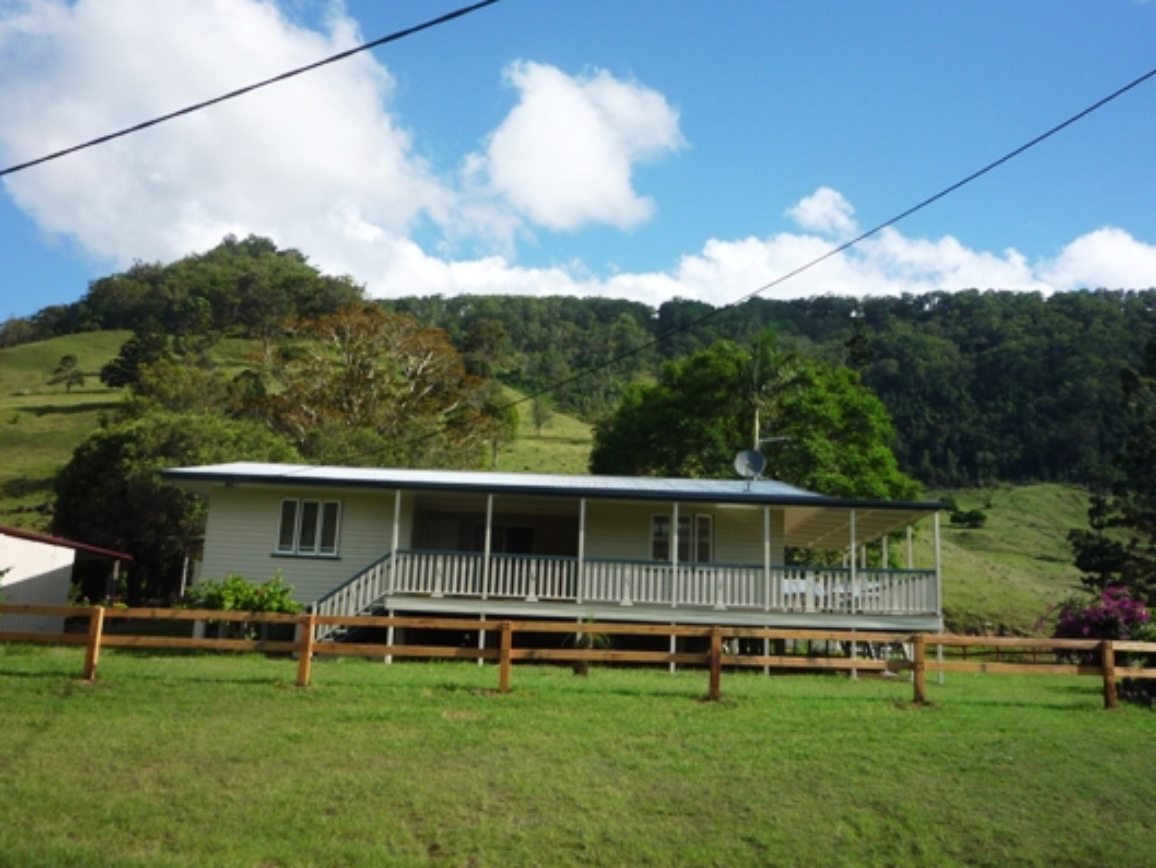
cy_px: 383
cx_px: 594
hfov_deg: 53.9
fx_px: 1136
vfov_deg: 41.7
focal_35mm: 34
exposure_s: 1/400
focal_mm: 5.2
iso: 100
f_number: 5.6
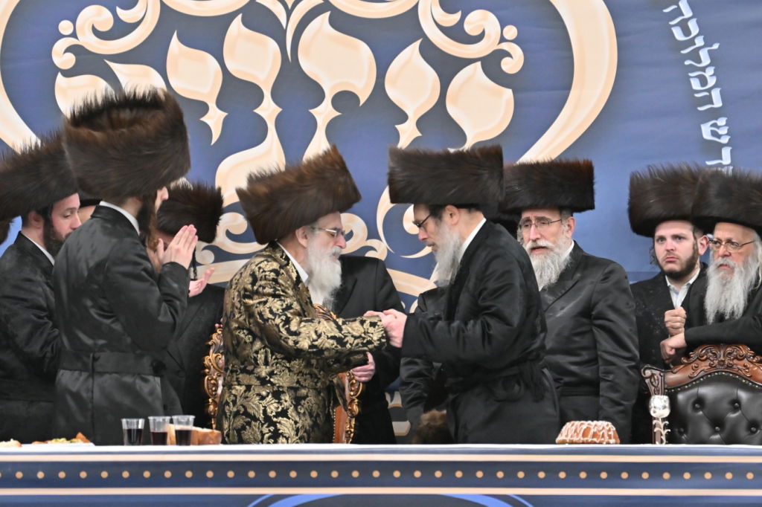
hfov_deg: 6.9
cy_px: 254
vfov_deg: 4.6
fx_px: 6348
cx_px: 381
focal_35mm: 300
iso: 1250
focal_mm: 200
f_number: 2.8
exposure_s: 1/320
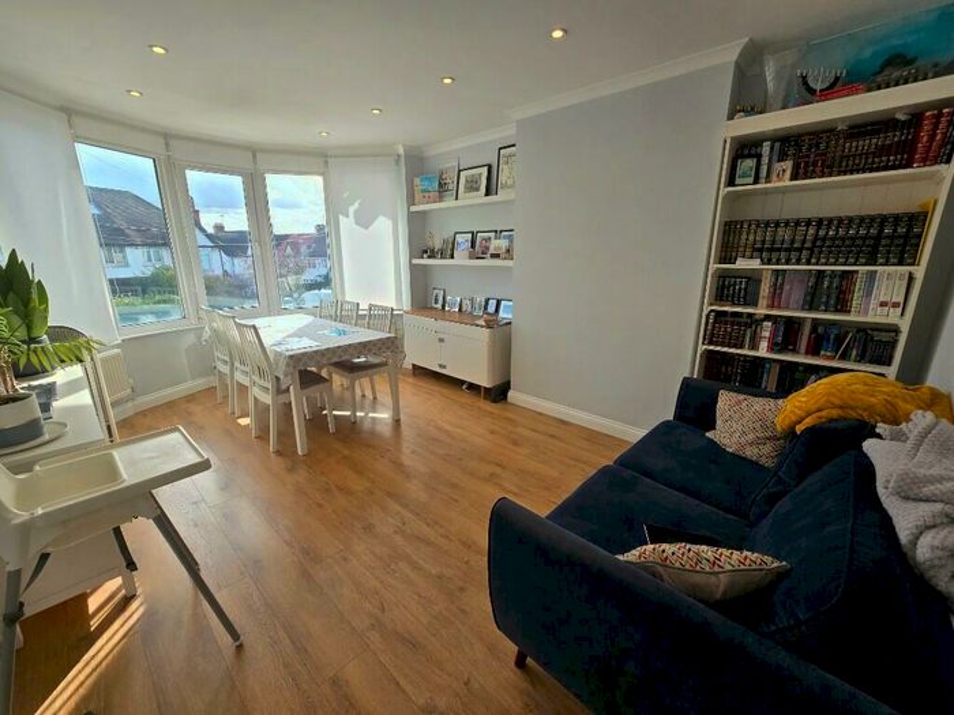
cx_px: 477
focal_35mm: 13
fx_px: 358
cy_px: 358
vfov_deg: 89.9
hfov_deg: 106.2
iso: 50
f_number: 2.2
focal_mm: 2.2
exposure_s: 1/374
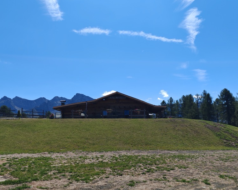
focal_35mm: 36
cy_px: 115
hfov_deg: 50.3
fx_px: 254
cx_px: 115
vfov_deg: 40.9
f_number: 1.6
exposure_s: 1/3500
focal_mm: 7.62
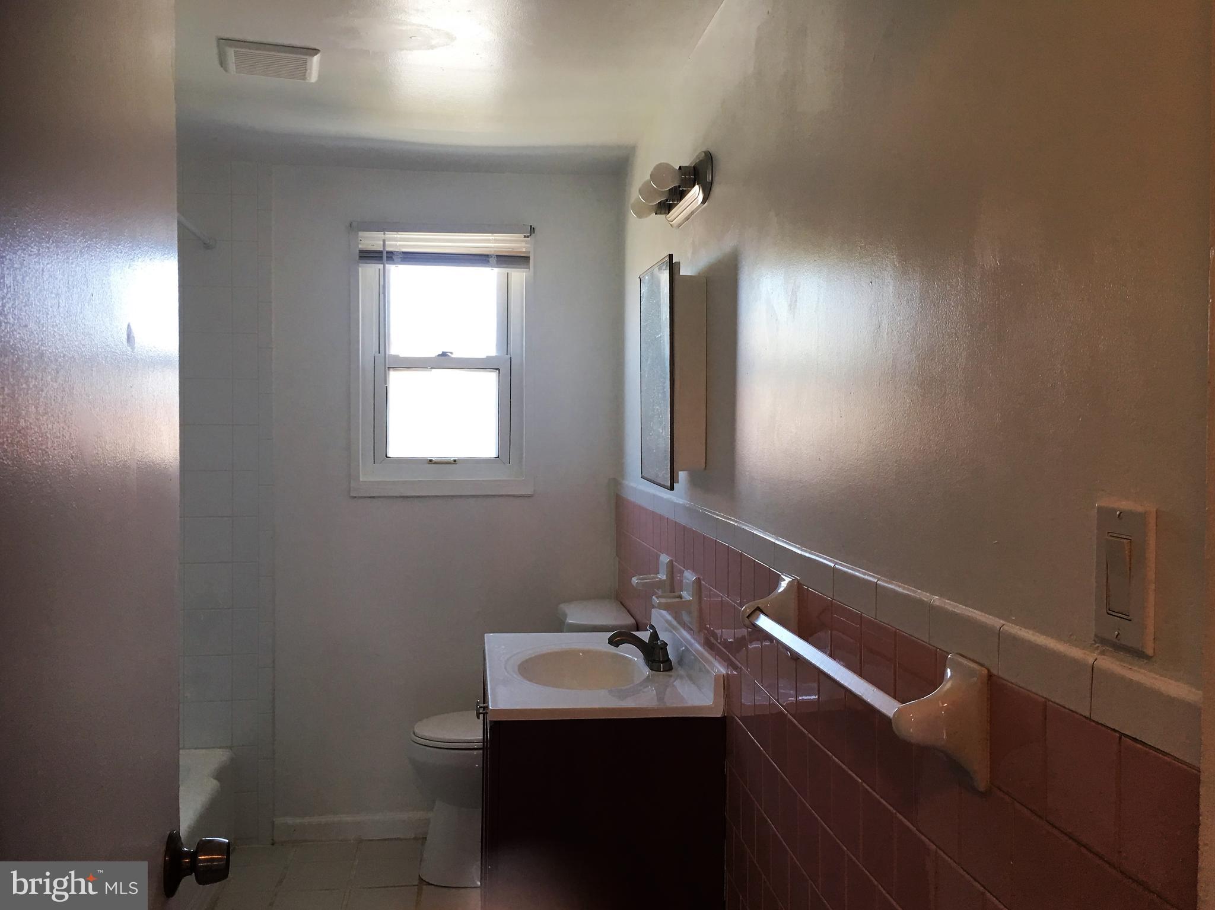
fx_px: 1018
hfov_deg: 61.7
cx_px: 608
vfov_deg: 48.2
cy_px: 455
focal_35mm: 29
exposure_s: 1/30
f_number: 2.2
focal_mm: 4.15
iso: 32
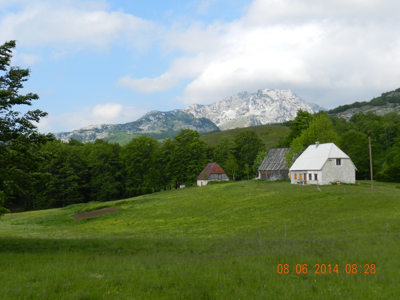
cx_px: 200
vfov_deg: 31.5
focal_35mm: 46
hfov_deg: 41.2
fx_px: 532
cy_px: 150
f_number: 4.2
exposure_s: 1/800
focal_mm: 8.1
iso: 160
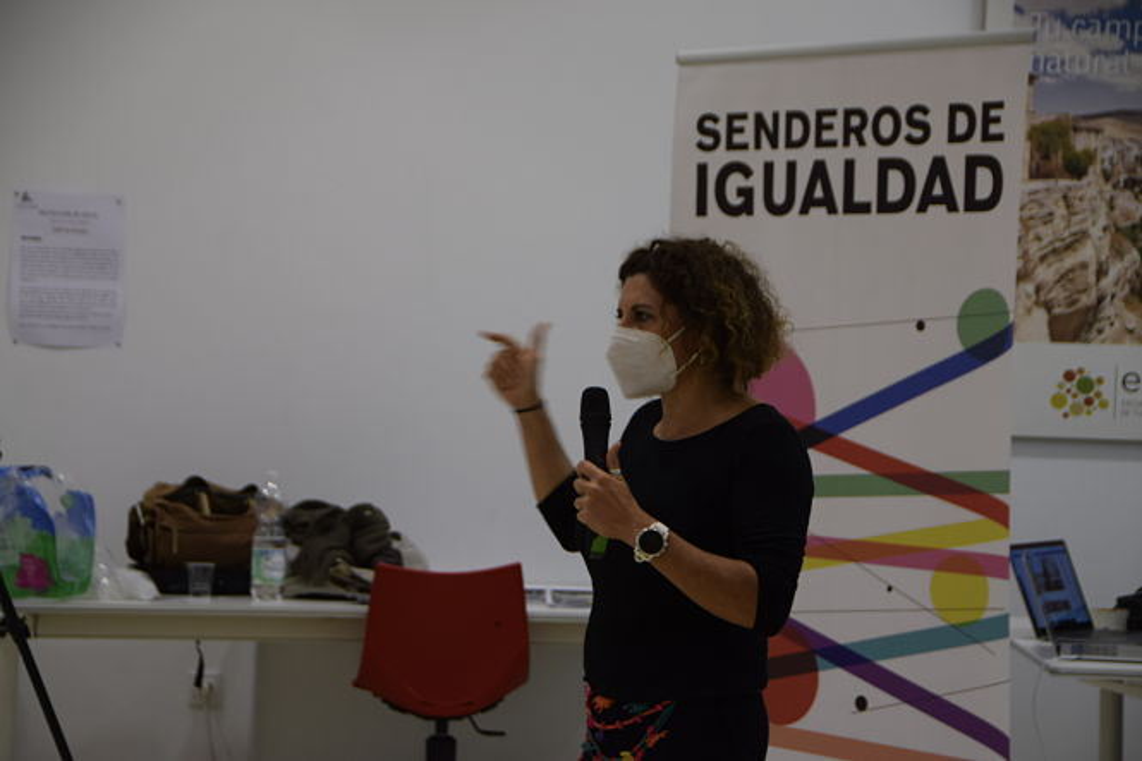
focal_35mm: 120
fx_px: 3805
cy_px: 380
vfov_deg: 11.4
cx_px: 571
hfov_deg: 17.1
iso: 640
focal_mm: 80
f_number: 5
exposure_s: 1/60
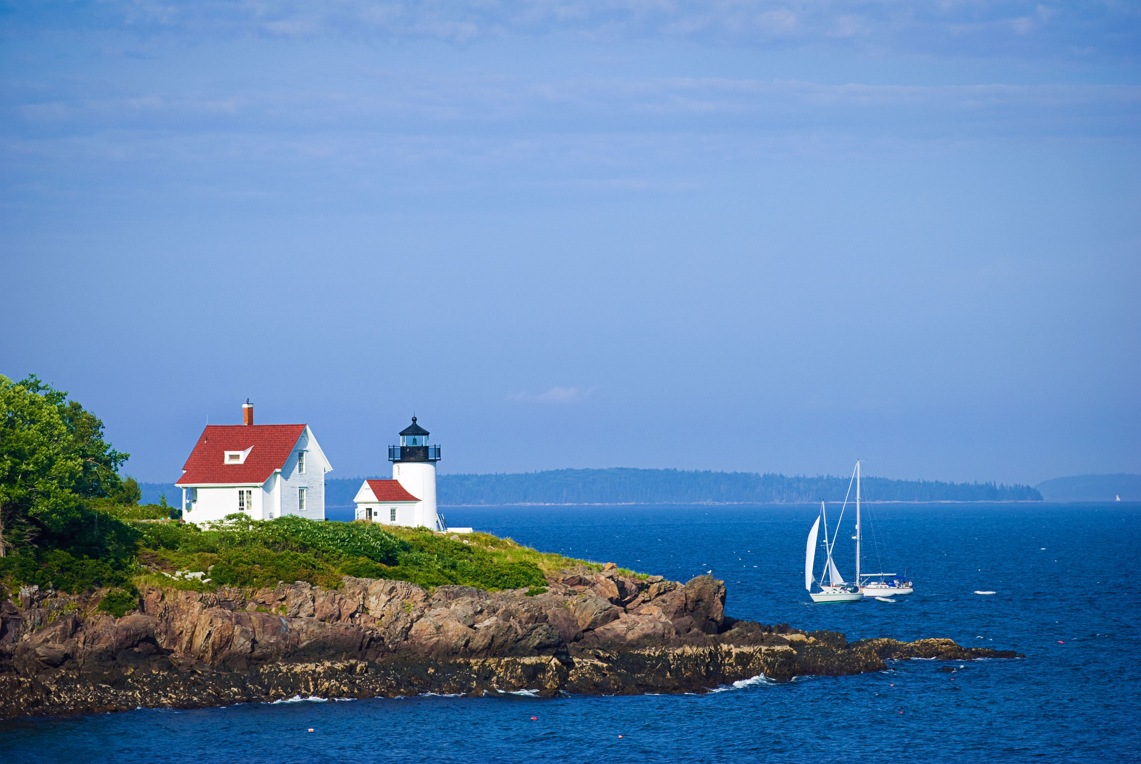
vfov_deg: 6.8
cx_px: 570
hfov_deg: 10.1
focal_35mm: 202
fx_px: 6426
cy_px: 382
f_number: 11
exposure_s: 1/125
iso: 100
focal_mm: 135
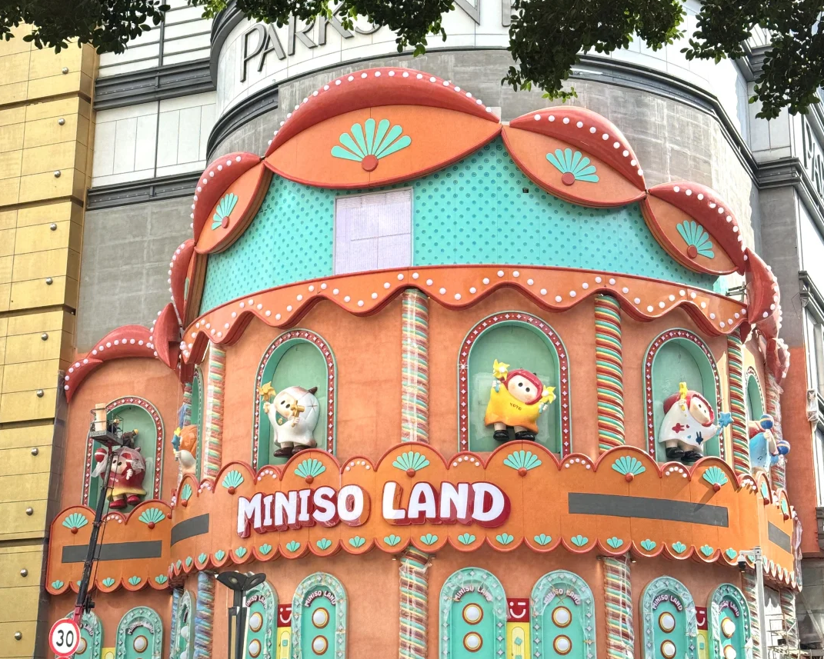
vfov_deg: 24.2
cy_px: 281
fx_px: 1537
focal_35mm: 63
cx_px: 413
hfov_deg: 30.0
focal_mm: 6.76
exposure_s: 1/1984
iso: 64
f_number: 1.78
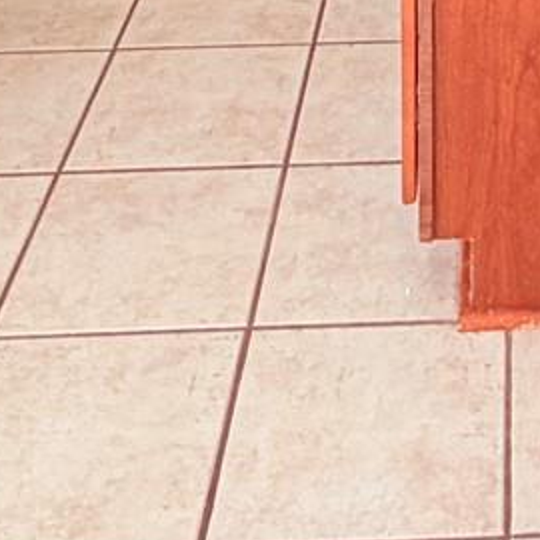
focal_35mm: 94
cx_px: 612
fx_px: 1659
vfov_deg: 13.3
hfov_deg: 17.8
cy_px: -788
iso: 100
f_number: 2.2
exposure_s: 1/121
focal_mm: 2.22
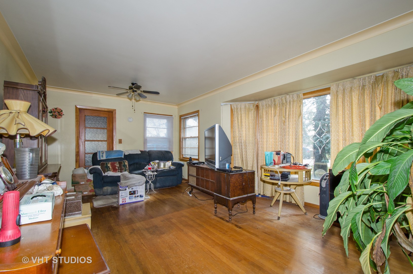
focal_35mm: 15
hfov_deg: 100.5
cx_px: 206
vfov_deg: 77.1
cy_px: 137
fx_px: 172
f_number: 9
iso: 320
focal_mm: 10
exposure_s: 1/20
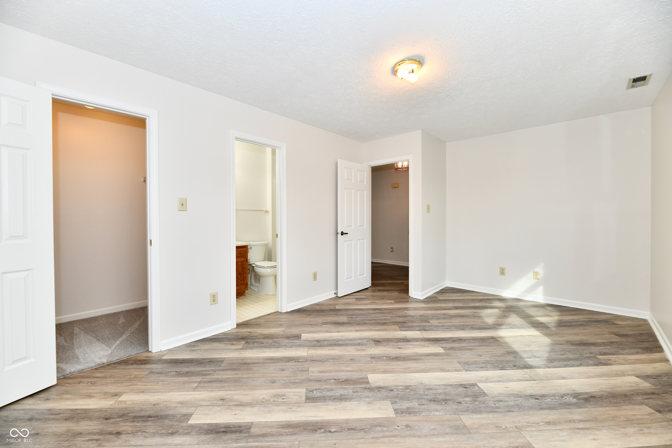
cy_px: 224
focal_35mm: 14
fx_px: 261
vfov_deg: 81.2
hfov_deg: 104.3
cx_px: 336
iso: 640
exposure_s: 1/100
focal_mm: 14
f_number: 6.3
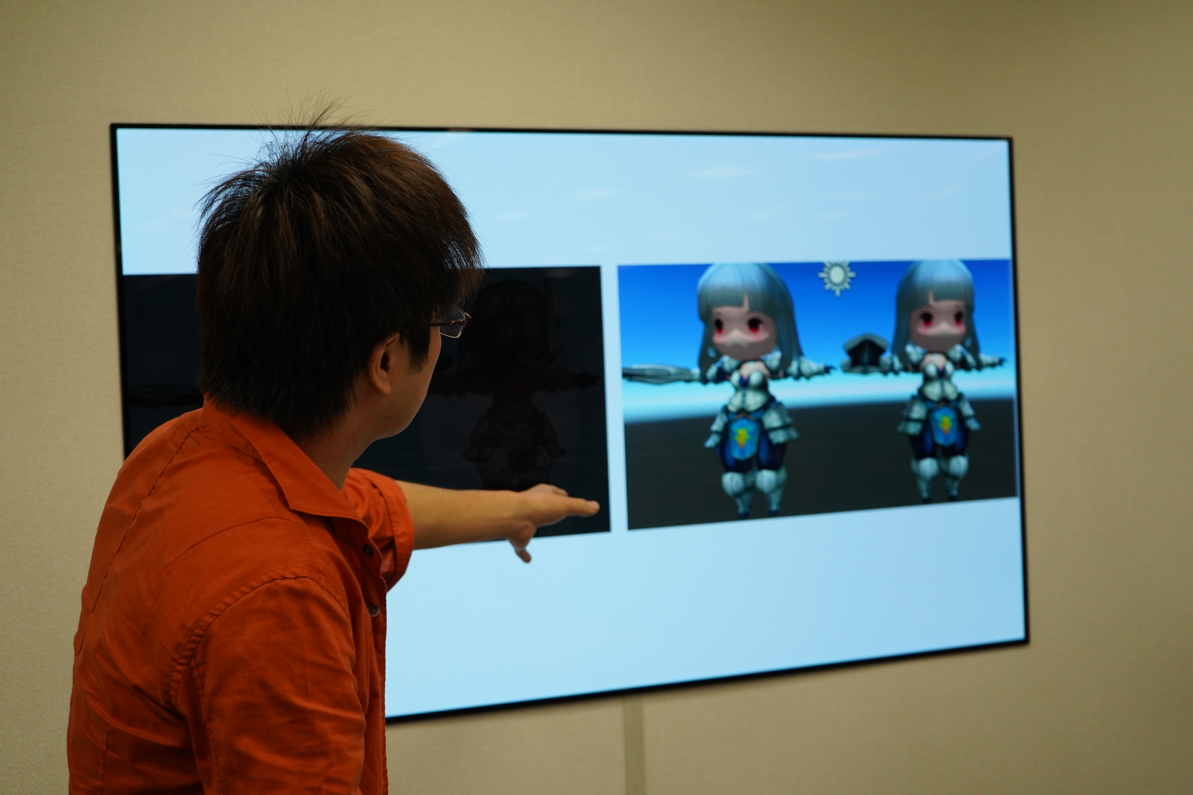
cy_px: 398
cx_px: 596
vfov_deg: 24.2
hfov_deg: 35.6
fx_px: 1856
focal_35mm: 56
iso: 2000
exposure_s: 1/500
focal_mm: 56
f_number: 5
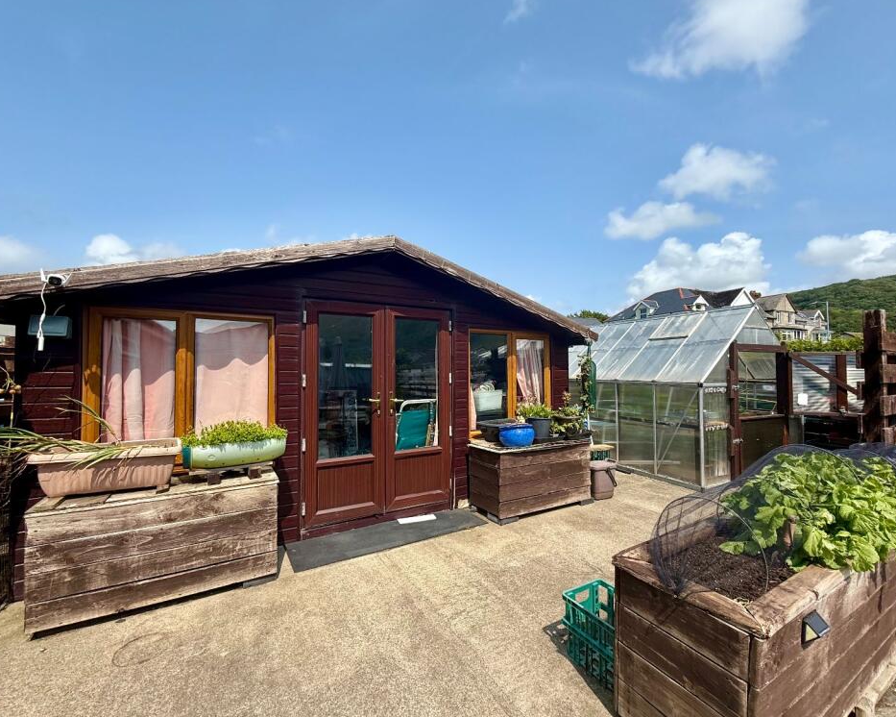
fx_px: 398
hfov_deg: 96.8
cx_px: 449
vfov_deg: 84.0
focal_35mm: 15
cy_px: 363
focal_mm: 2.22
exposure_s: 1/1613
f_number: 2.2
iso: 50
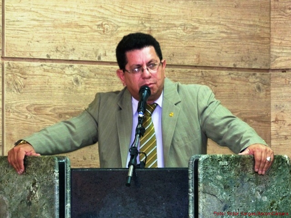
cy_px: 109
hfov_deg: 5.5
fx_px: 3018
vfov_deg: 4.1
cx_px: 146
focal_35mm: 359
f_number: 2.8
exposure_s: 1/15
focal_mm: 64.6
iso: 400
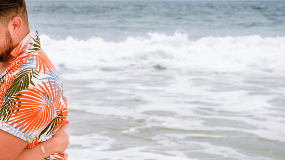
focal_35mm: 110
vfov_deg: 11.0
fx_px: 831
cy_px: 89
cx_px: -8
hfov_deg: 18.9
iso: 100
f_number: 4.5
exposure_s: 1/320
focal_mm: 48
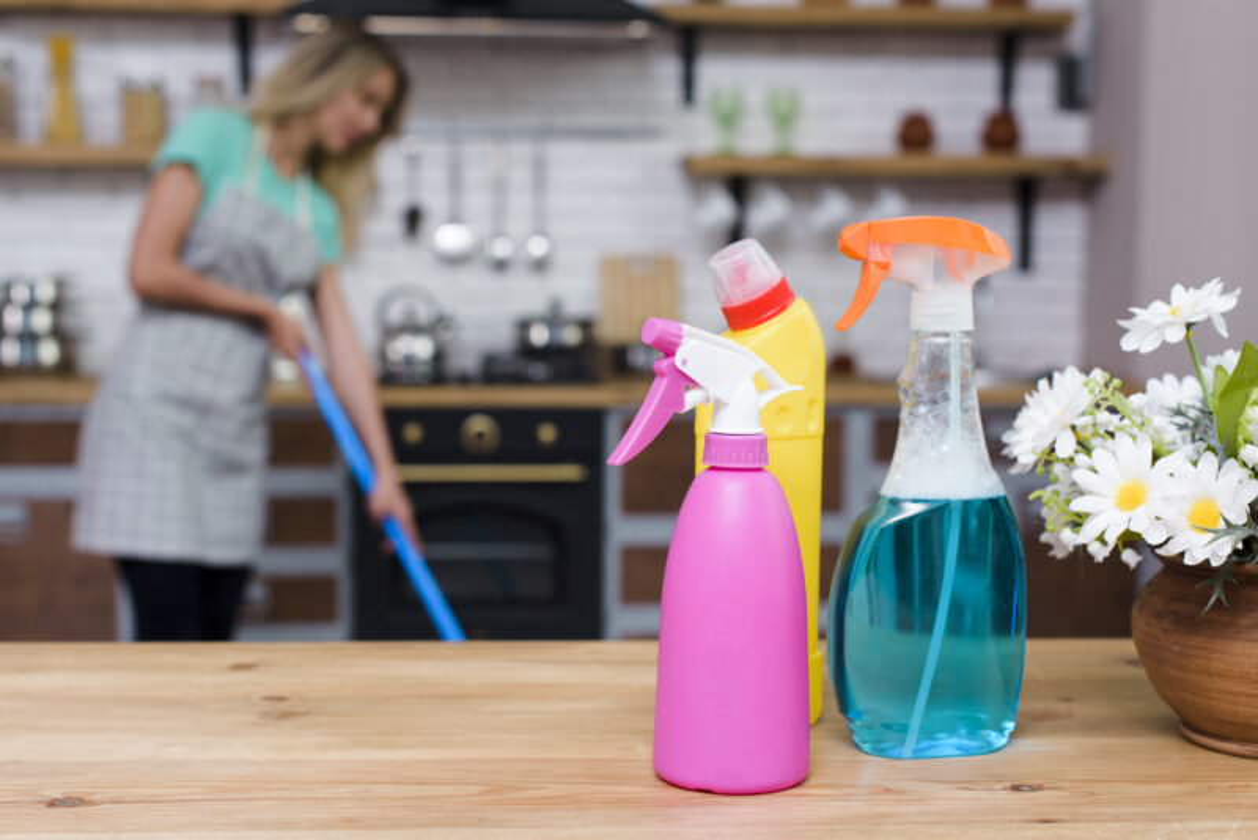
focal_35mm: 50
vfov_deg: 27.0
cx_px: 629
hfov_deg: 39.6
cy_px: 420
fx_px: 1748
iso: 125
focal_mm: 50
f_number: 4.5
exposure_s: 1/160
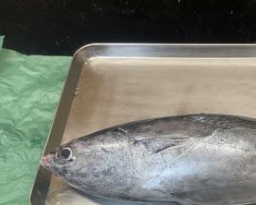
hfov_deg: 36.8
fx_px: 372
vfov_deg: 30.4
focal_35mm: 49
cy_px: 152
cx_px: 202
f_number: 1.8
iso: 64
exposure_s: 1/120
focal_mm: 3
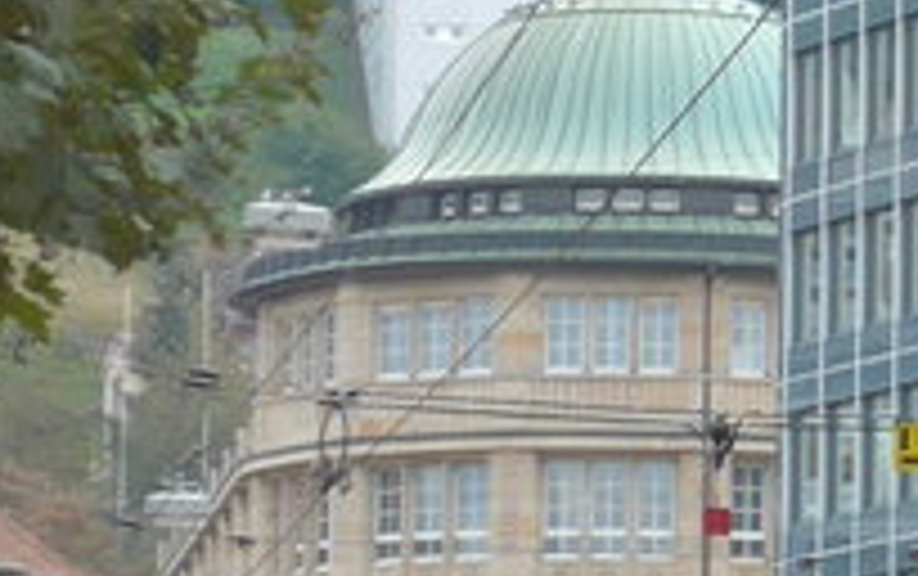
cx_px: 1953
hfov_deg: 5.3
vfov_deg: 3.4
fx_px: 9668
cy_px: 630
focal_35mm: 386
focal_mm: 12.7
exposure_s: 1/320
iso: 125
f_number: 3.7
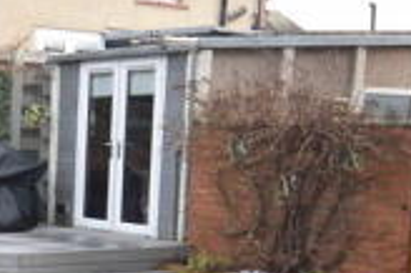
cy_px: 277
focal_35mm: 84
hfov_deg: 22.3
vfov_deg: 15.9
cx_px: -84
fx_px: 958
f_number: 5.6
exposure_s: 1/125
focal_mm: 14
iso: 110
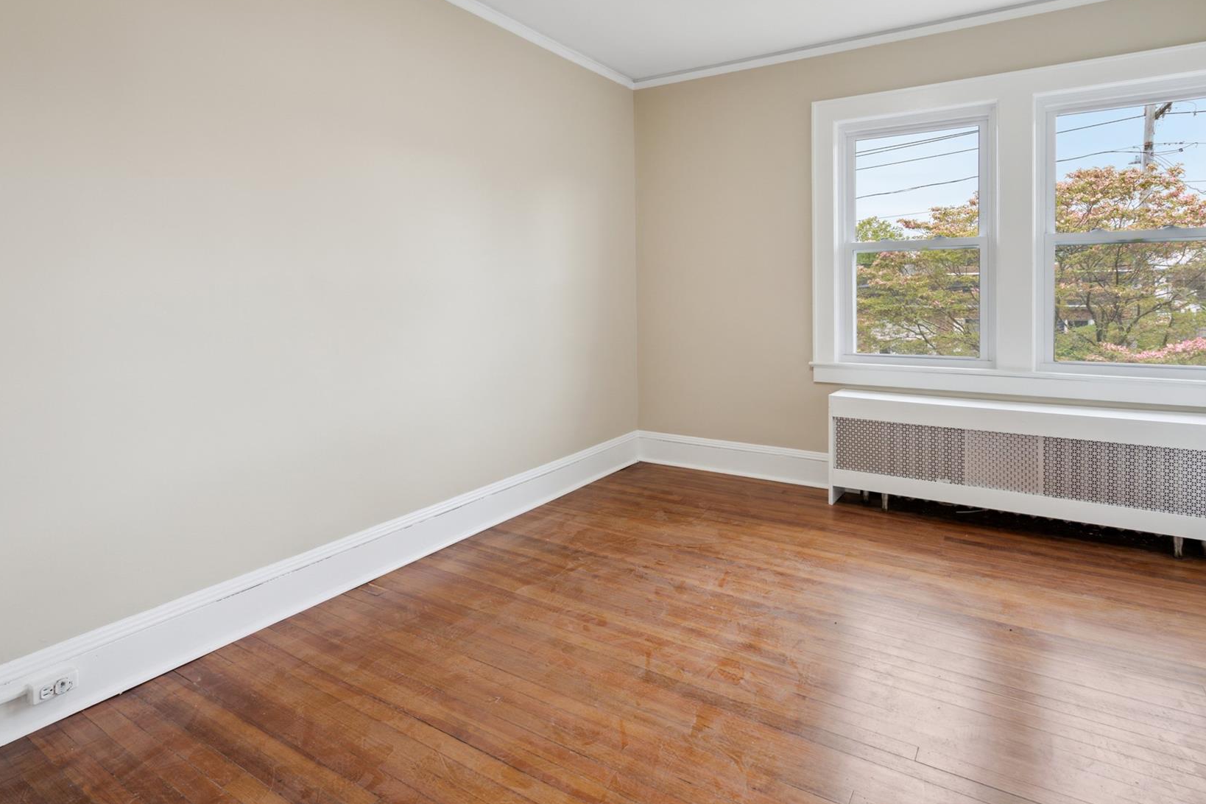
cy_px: 304
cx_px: 586
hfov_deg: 84.0
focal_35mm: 20
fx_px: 670
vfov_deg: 61.1
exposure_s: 1/80
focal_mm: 16
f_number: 5.6
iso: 400
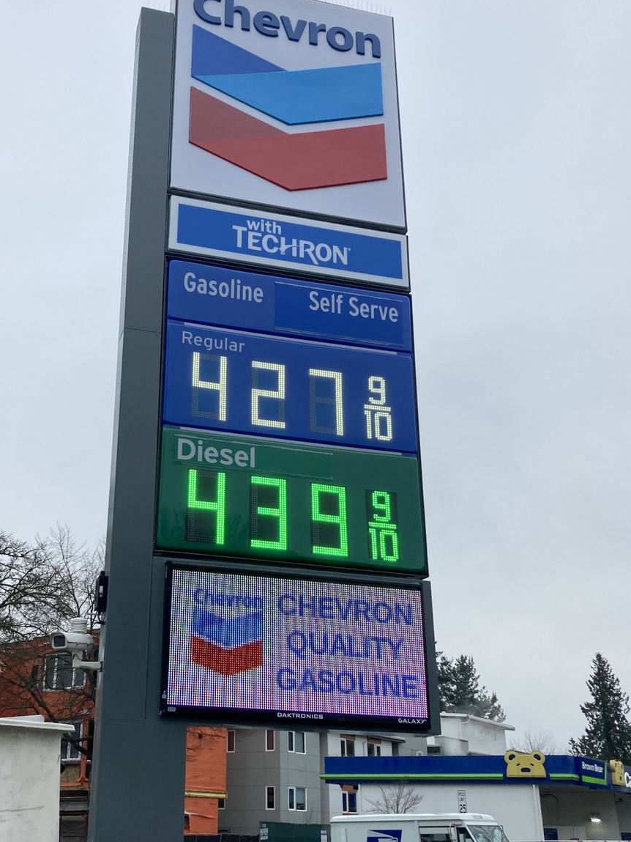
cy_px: 455
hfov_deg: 36.6
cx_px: 228
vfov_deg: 47.8
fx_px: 948
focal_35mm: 39
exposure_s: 1/311
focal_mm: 3.99
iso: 20
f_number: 1.8
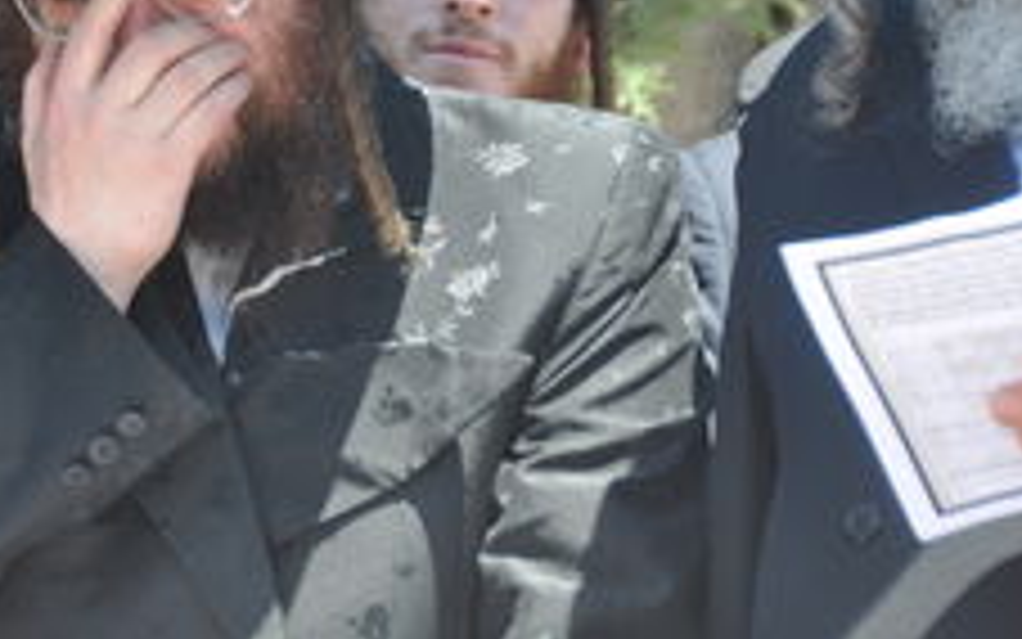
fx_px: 7101
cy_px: 196
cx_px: 140
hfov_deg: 8.2
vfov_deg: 5.2
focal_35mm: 255
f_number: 5.3
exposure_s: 1/320
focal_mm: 95
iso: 400
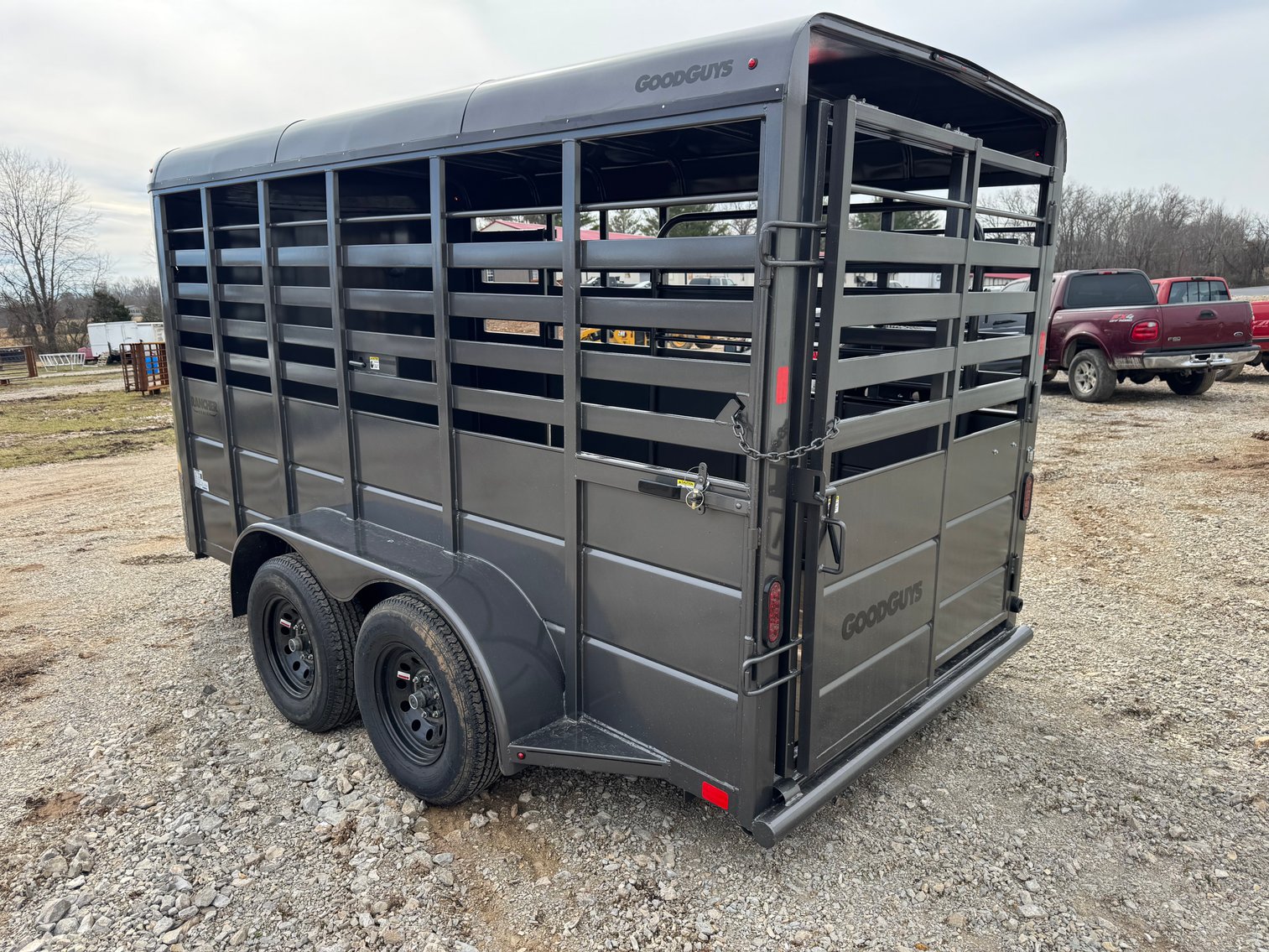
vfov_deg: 56.8
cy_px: 476
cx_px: 634
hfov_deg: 71.6
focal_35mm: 24
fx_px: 880
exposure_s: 1/1637
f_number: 1.78
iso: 80
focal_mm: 6.76
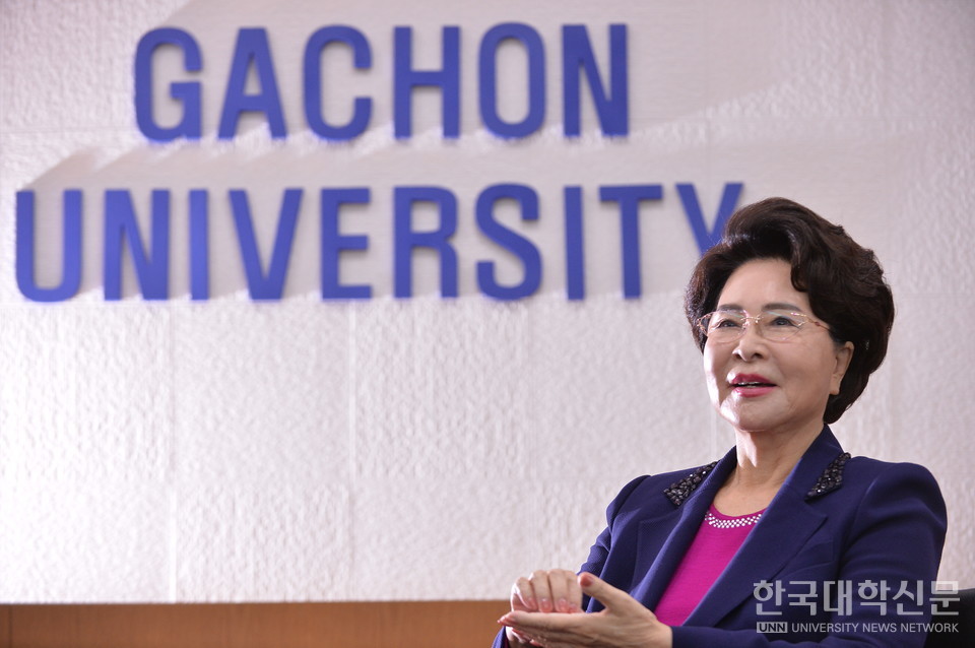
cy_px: 324
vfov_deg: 13.0
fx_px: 2841
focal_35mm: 105
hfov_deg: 19.5
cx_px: 488
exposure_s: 1/250
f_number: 4.5
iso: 2000
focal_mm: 105
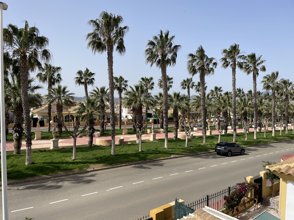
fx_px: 221
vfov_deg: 53.1
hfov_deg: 67.3
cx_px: 147
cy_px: 110
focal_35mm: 26
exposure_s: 1/4000
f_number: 1.6
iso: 32
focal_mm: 4.2
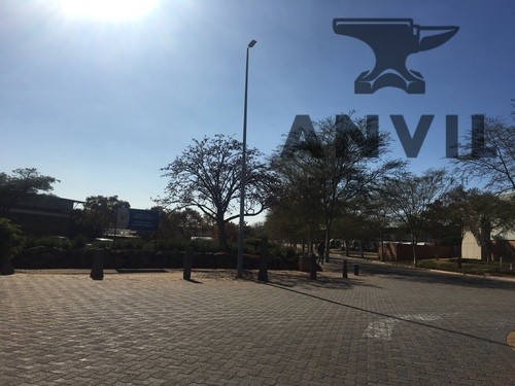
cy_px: 193
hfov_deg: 61.7
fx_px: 431
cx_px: 258
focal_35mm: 29
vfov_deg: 48.2
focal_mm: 4.15
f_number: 2.2
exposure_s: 1/4049
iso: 25
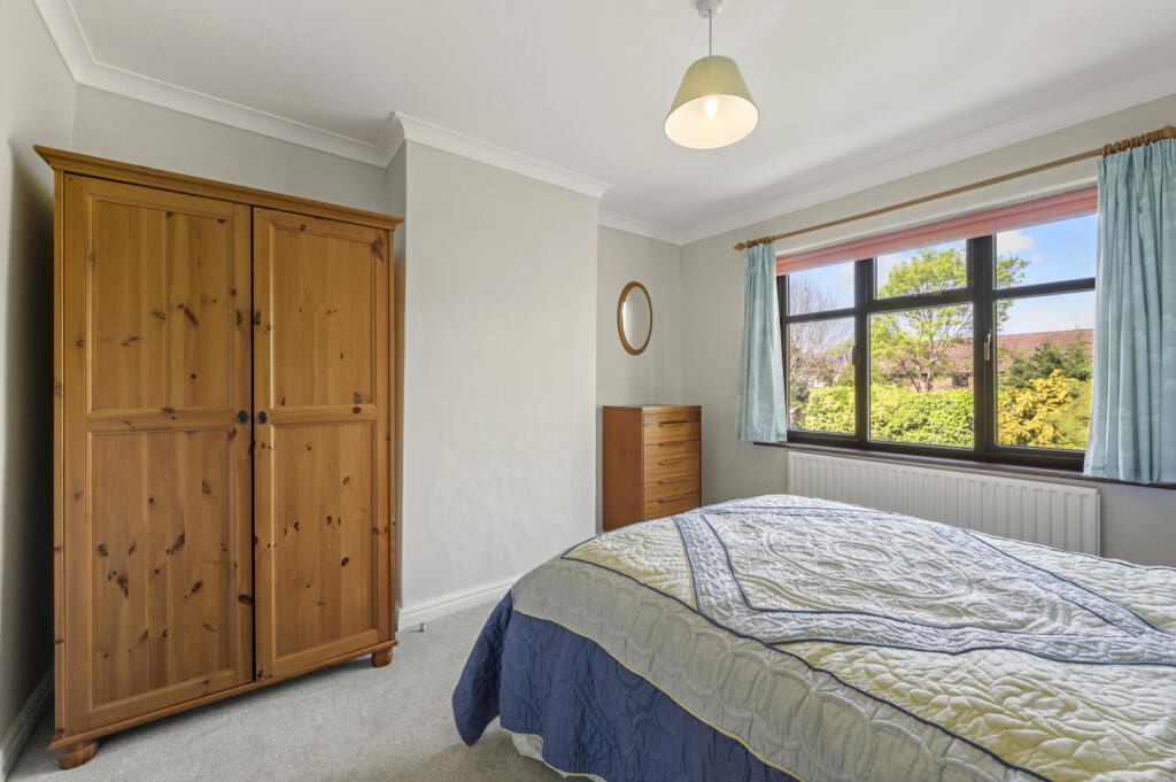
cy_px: 391
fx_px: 457
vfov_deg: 81.1
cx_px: 588
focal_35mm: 14
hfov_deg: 104.3
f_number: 16
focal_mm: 14
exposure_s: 1.3
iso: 200
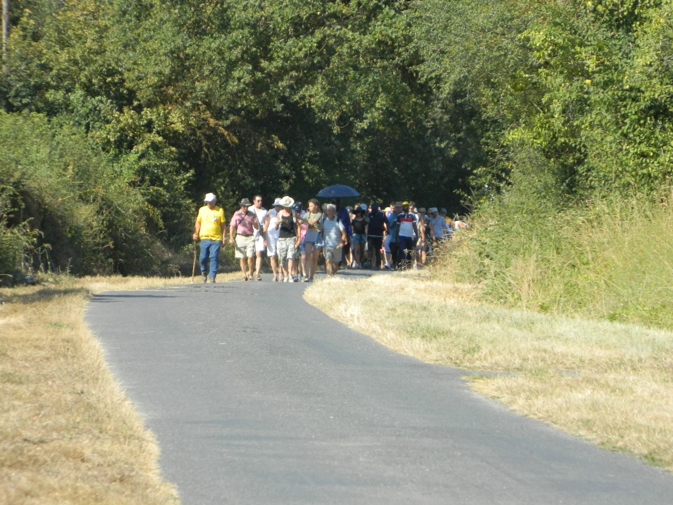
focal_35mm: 395
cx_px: 336
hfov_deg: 5.0
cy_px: 252
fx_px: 7680
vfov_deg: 3.8
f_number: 5.7
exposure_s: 1/200
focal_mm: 71.2
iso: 80
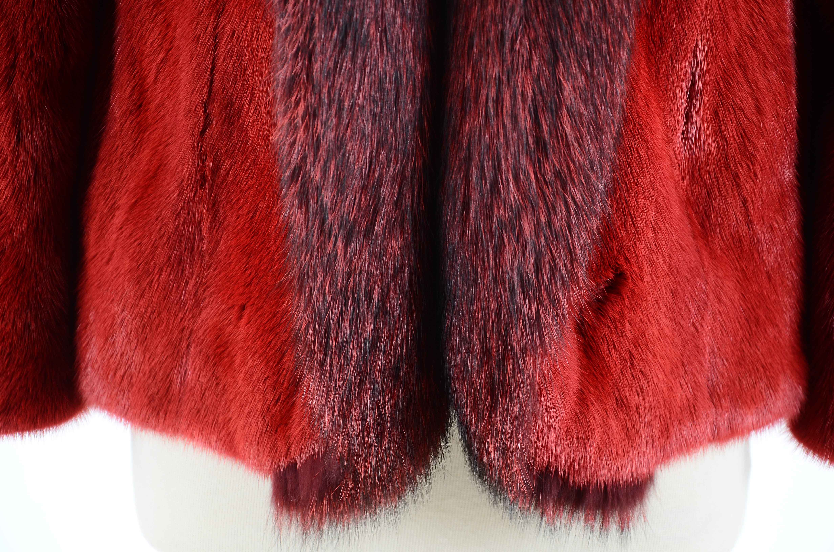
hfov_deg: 14.9
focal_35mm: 138
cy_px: 276
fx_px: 3190
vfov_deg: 9.9
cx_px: 417
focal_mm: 92
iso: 160
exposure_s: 1/60
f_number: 6.3
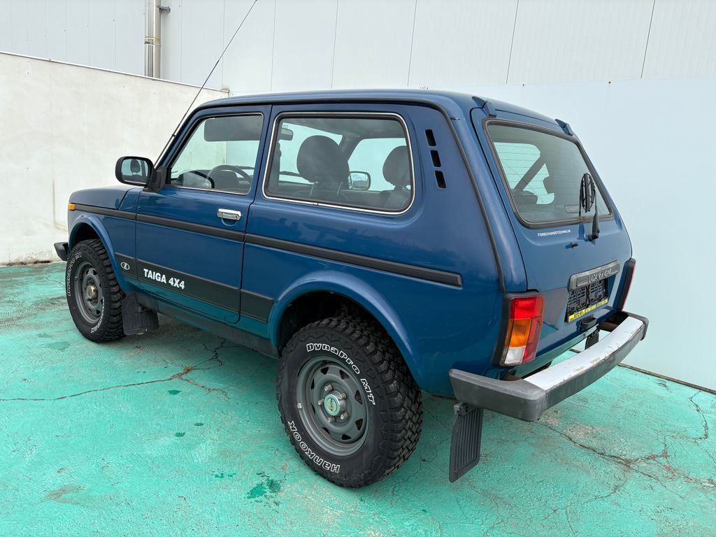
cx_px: 358
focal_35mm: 26
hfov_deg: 67.3
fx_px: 538
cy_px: 268
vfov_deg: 53.1
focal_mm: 5.96
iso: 50
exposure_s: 1/1364
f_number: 1.6
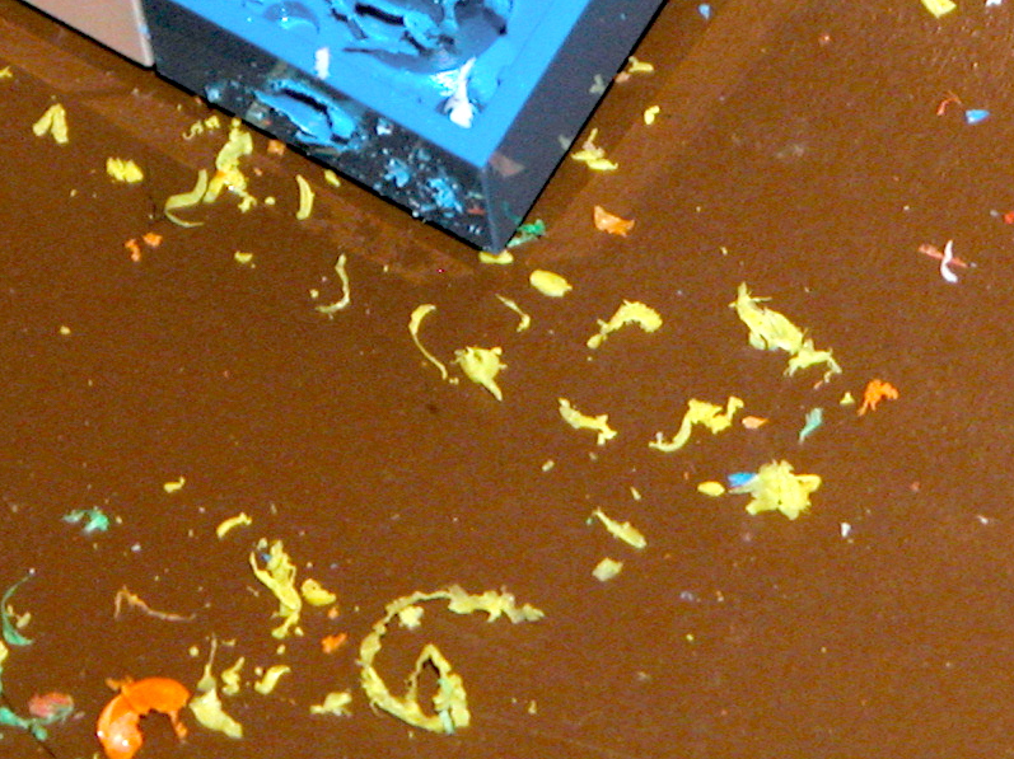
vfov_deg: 2.7
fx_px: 16279
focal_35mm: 556
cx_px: 163
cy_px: -107
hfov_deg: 3.6
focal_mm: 44.7
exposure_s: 1/125
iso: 100
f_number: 4
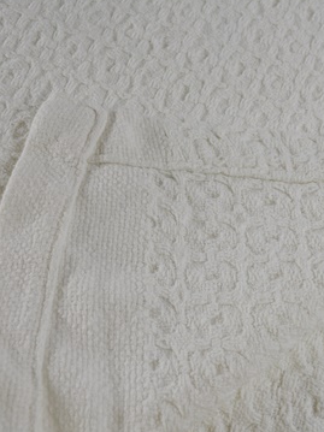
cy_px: 224
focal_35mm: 53
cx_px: 198
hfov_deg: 27.4
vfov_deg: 36.2
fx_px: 662
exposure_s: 1/160
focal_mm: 22
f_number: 6.3
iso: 200
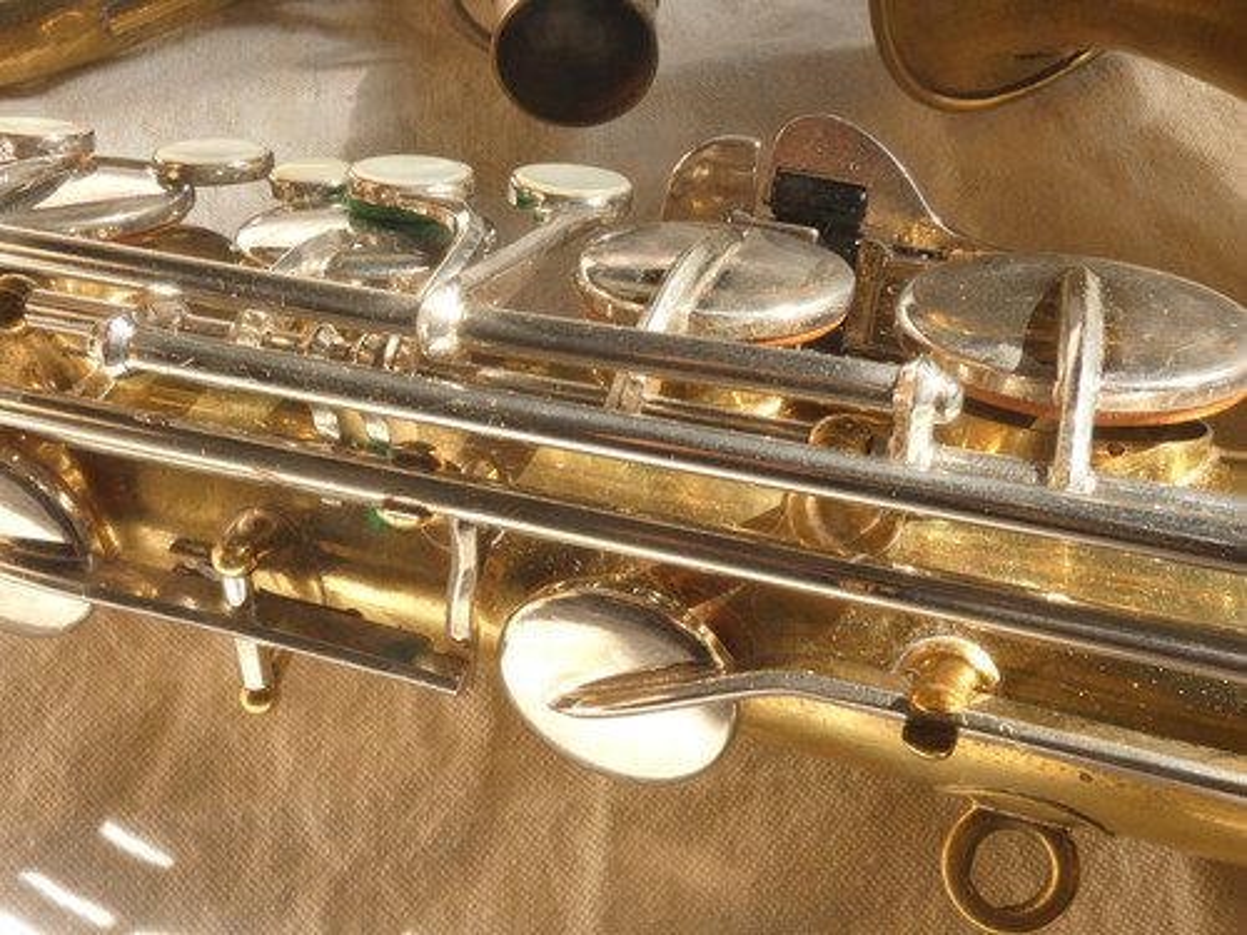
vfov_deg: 35.1
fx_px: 1477
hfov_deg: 45.8
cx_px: 624
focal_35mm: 41
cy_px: 468
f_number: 8
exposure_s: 1/60
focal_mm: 7.3
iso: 200
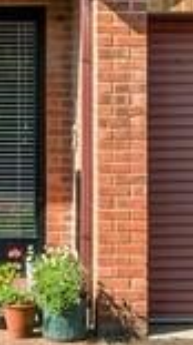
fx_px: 948
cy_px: -29
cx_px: 140
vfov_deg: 19.7
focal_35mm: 104
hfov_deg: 11.6
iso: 160
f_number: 9
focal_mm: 9.7
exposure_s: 1/250
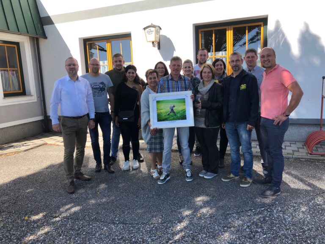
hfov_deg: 63.4
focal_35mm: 28
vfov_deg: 49.7
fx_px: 263
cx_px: 162
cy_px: 122
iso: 20
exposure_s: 1/727
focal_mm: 3.99
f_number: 1.8
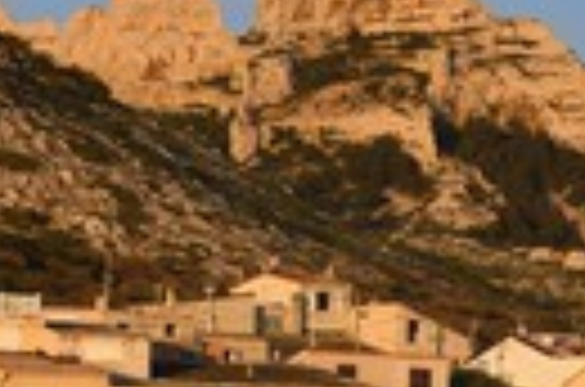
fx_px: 3680
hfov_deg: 9.0
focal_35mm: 227
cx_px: -14
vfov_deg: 6.0
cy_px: 382
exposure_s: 1/200
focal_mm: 70
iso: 200
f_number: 10
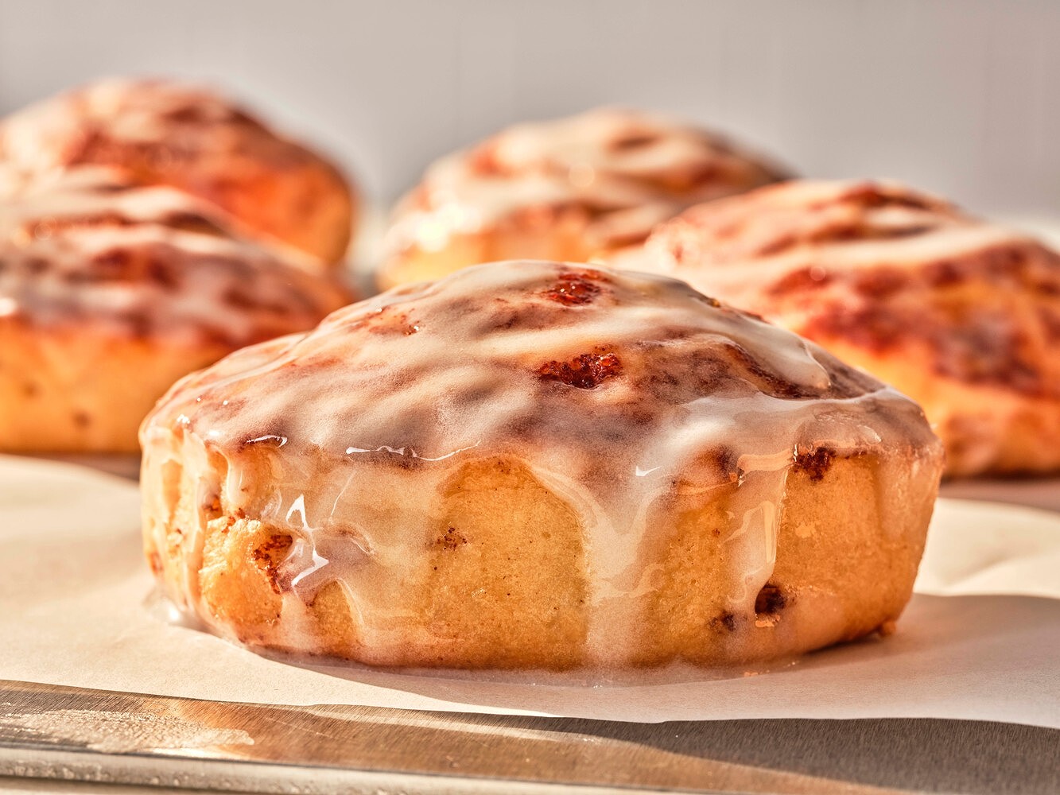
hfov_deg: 22.5
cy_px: 398
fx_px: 2664
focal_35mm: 87
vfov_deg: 17.0
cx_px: 530
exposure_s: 1/125
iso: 320
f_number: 18
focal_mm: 110
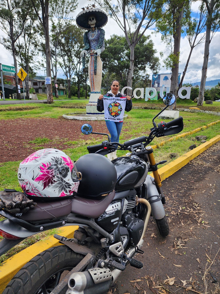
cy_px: 147
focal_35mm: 23
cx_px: 110
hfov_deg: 58.9
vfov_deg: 73.9
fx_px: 195
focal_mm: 6.4
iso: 12
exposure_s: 1/446
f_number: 1.8
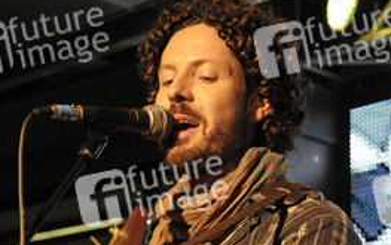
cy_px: 266
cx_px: 195
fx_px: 1237
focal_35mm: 116
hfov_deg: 18.0
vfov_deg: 11.2
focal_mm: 50
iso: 1600
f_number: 4.5
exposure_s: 1/100
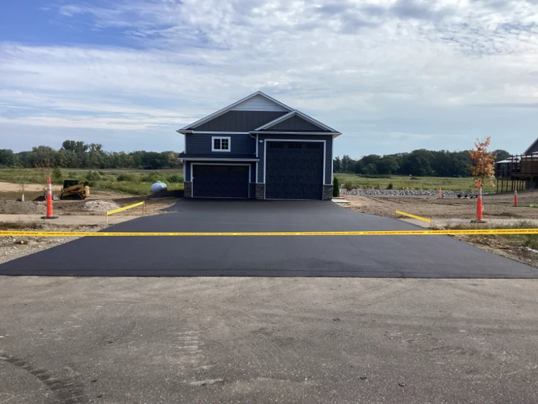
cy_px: 202
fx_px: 482
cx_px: 269
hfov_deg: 58.4
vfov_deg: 45.4
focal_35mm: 31
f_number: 2.4
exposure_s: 1/1431
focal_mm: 3.3
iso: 25
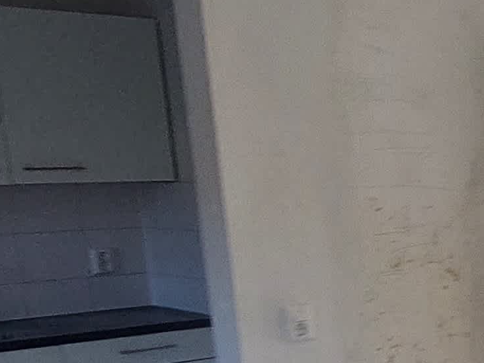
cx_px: 829
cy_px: 319
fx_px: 993
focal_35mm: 71
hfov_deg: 20.7
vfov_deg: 20.4
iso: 50
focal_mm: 1.7
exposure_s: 1/207
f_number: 2.2
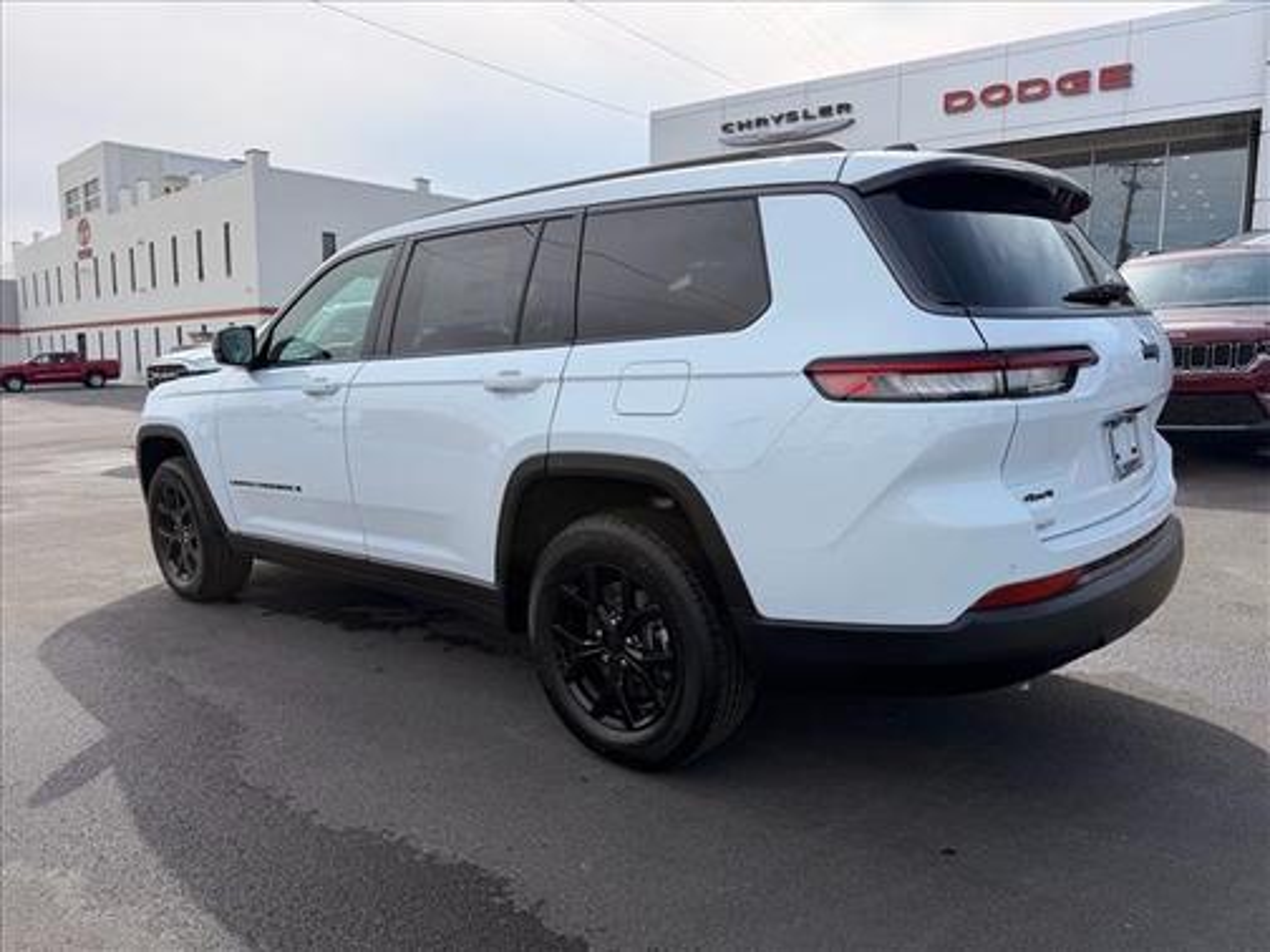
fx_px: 881
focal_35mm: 24
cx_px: 635
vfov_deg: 56.8
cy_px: 476
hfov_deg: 71.6
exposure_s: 1/3279
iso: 80
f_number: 1.78
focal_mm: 6.76
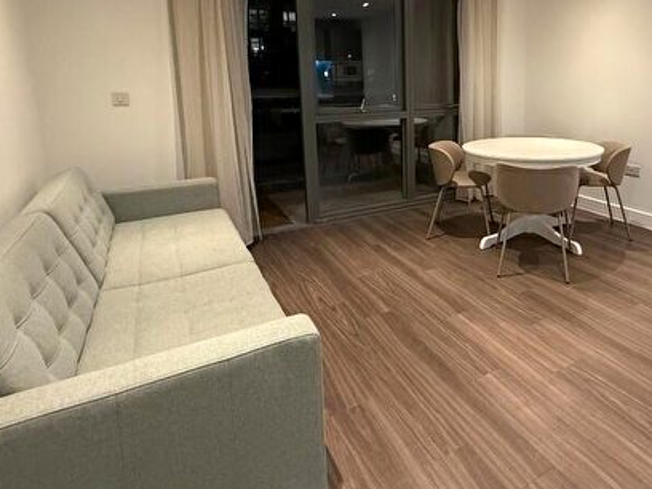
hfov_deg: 69.1
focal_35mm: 24
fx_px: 452
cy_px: 149
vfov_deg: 55.2
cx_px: 446
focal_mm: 2.22
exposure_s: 1/50
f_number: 2.2
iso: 500
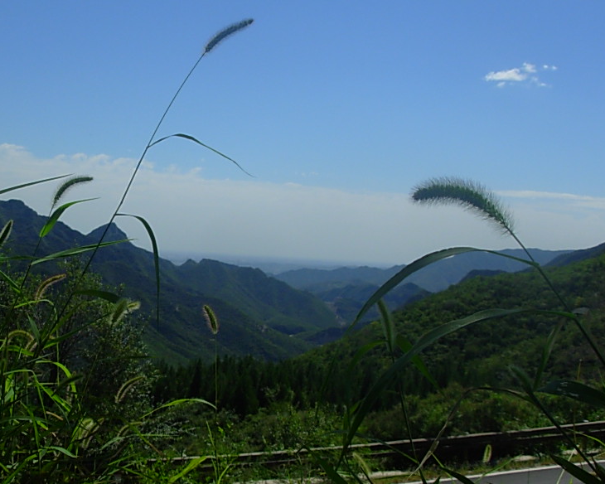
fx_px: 931
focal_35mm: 52
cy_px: 219
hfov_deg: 35.5
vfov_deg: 29.1
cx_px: 182
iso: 50
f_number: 4.9
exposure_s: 1/966
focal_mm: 6.3
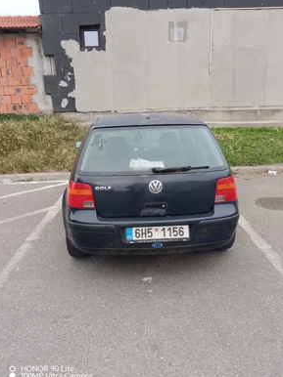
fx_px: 306
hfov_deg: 49.7
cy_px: 193
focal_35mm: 28
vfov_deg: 63.5
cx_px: 142
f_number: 1.9
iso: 374
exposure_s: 1/100
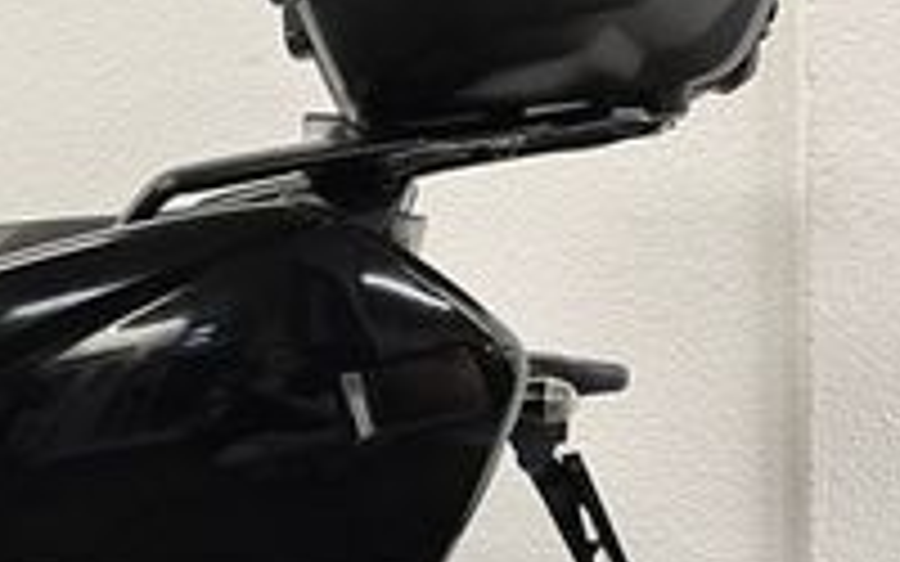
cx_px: -374
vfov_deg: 14.8
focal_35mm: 88
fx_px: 2158
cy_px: 445
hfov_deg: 20.7
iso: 64
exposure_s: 1/50
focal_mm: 5.1
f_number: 1.6
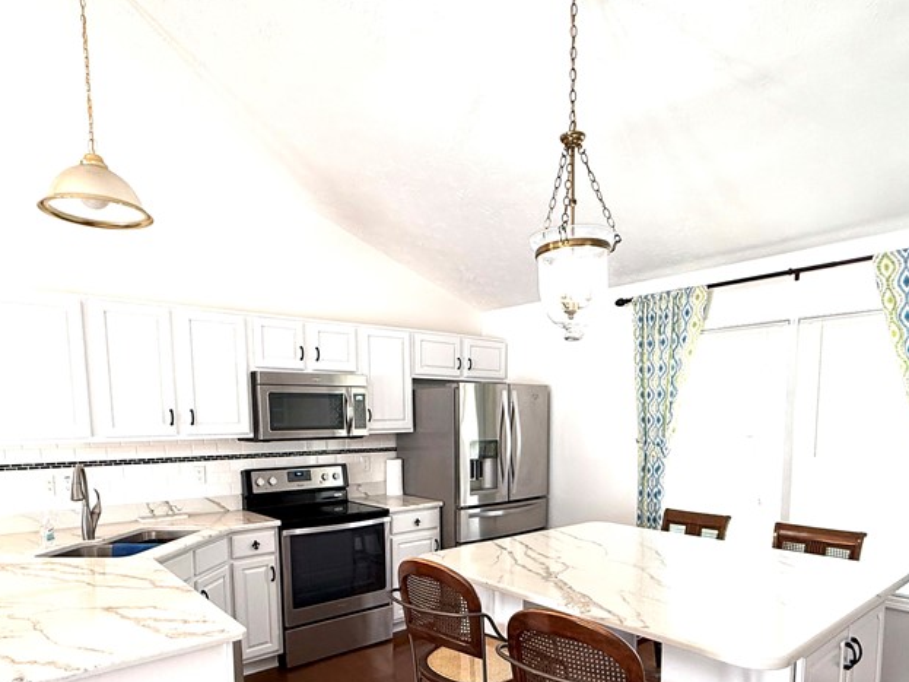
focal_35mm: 23
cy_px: 480
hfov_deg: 73.9
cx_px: 480
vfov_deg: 56.9
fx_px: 604
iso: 200
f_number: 2.2
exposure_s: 1/120
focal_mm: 2.22
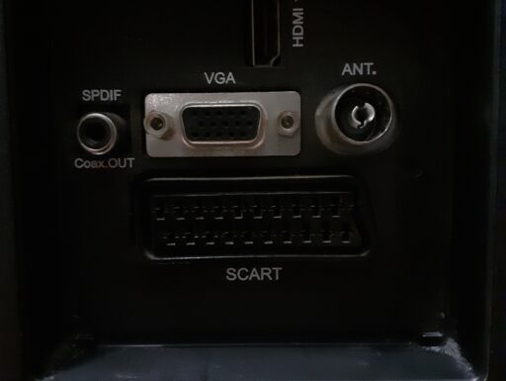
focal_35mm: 27
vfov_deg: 51.4
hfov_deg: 65.3
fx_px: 395
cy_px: 190
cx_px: 253
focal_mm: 3.6
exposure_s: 1/10
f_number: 1.9
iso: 1250
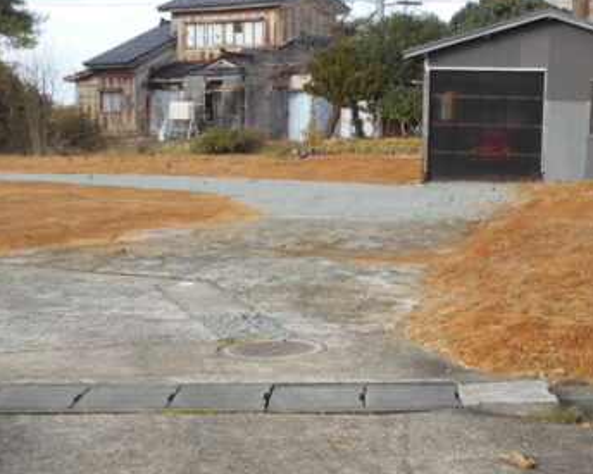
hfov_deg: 31.8
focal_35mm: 59
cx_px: 383
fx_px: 1035
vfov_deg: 25.8
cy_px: 278
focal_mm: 4.6
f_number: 3.2
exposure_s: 1/320
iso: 80
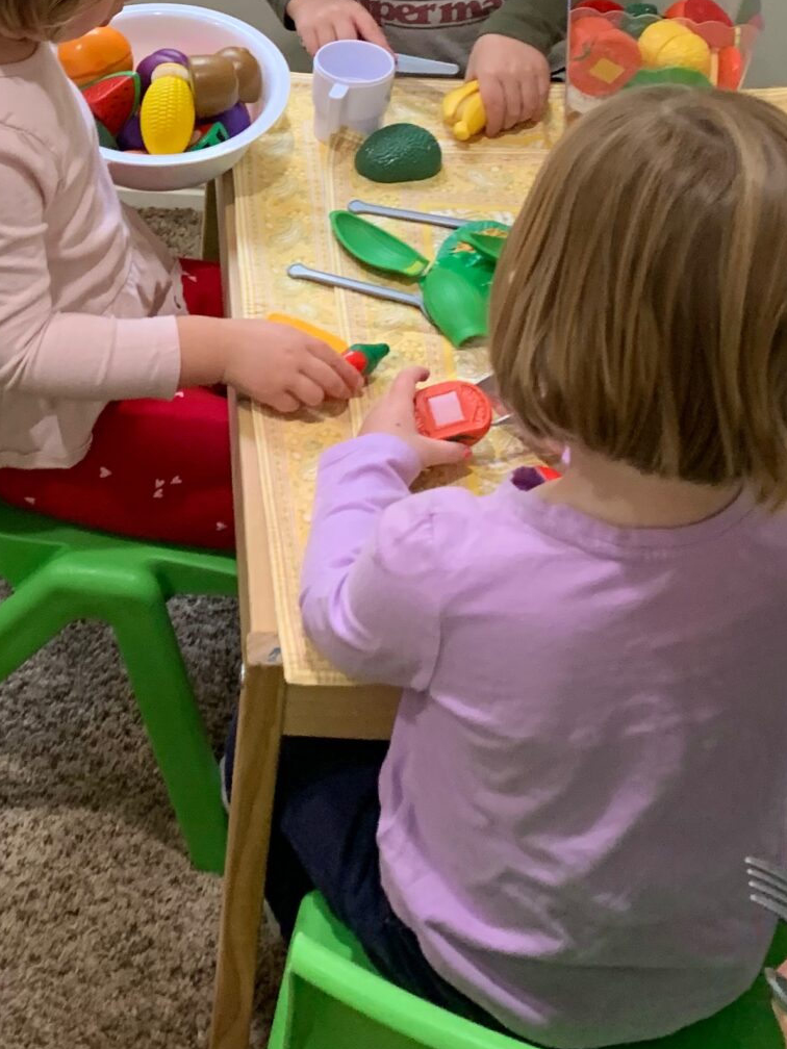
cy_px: 70
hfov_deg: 21.4
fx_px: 2001
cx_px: -9
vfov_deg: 28.1
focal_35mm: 66
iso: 160
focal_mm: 4.25
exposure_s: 1/60
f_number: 1.8
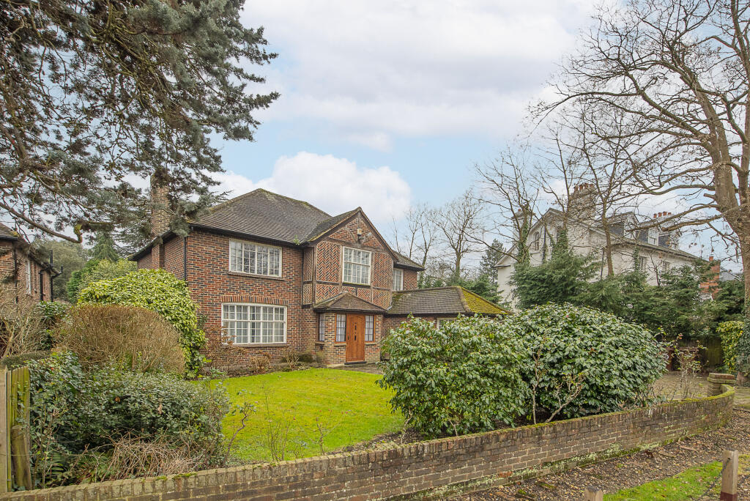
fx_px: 292
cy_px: 250
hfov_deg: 104.2
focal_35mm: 14
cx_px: 375
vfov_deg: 81.3
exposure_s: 1/160
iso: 500
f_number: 5.6
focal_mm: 14
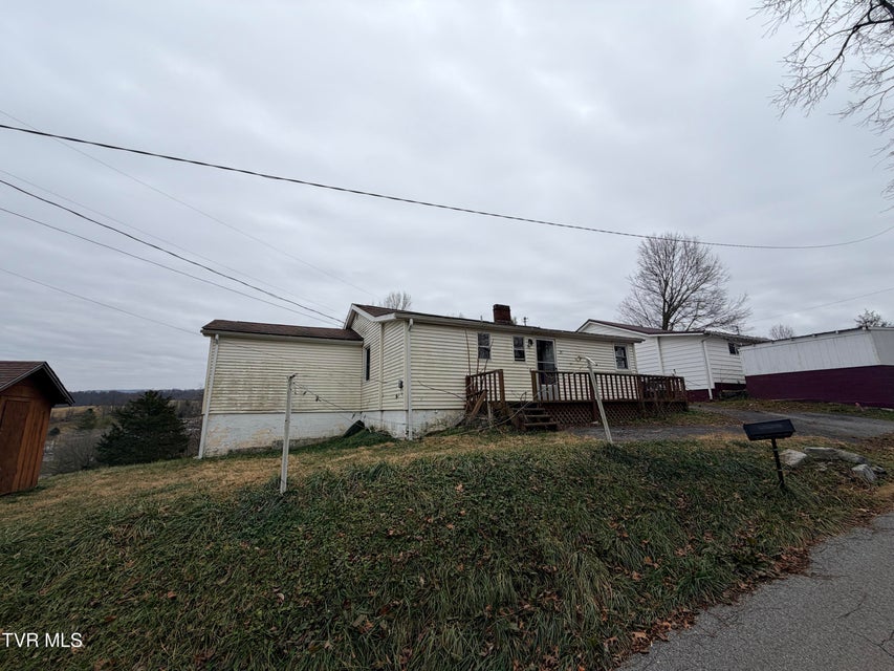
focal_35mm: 14
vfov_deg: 85.7
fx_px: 362
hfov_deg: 102.1
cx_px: 447
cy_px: 336
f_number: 2.2
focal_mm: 2.22
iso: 20
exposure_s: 1/770
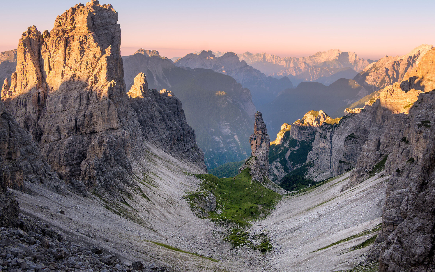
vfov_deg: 41.8
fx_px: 356
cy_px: 133
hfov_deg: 62.9
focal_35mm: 30
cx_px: 216
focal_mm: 19.5
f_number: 9
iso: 200
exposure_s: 1/80
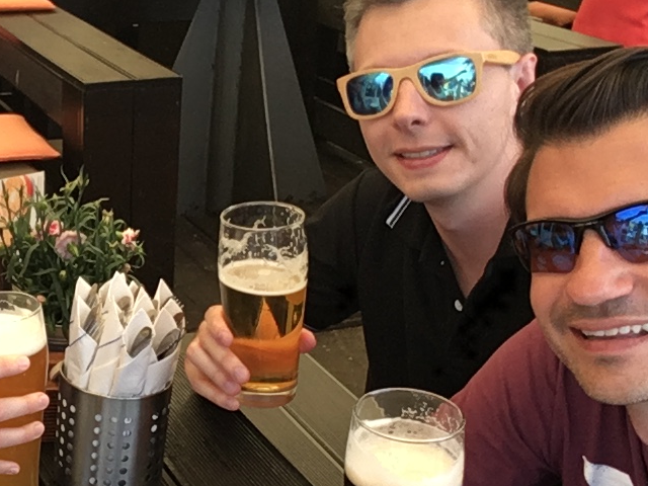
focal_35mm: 62
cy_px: 306
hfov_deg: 30.1
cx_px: 90
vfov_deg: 23.6
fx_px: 1161
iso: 50
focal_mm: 2.15
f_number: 2.4
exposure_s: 1/248
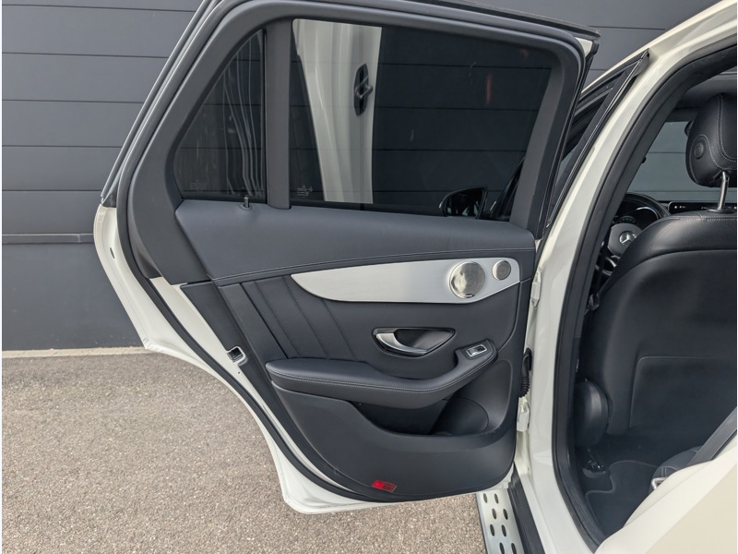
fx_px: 512
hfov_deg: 71.6
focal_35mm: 24
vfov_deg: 56.8
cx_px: 369
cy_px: 277
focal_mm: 6.9
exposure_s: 1/321
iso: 17
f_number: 1.68
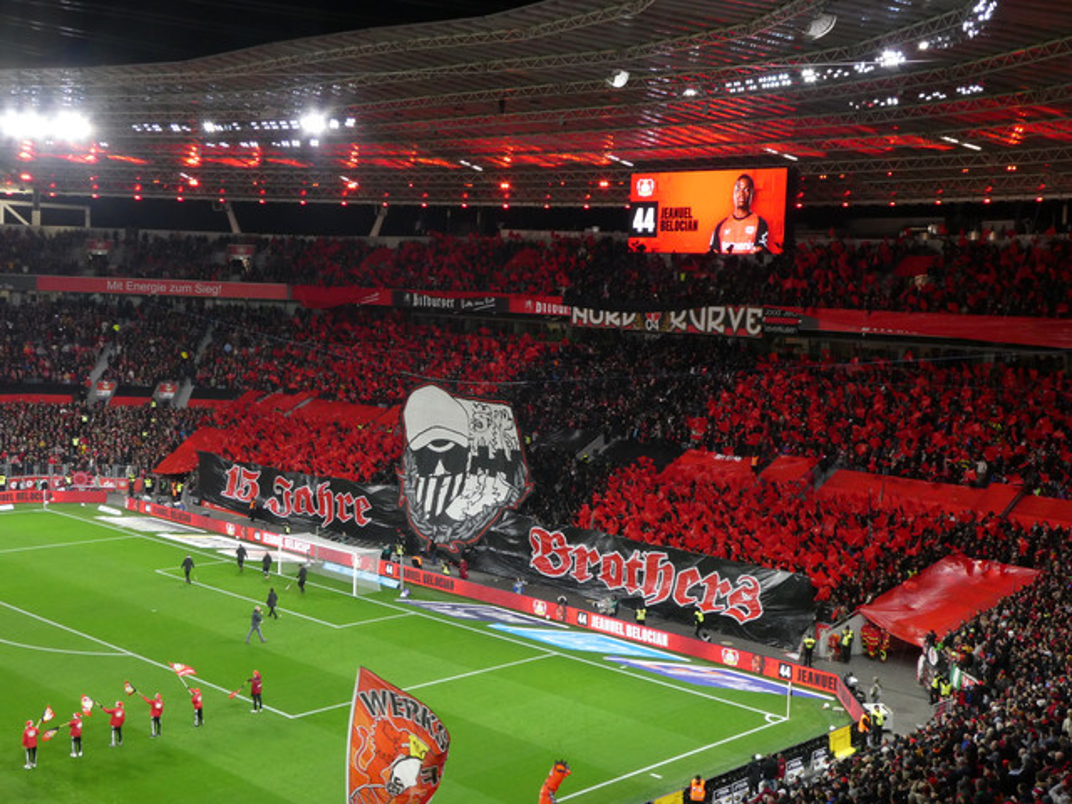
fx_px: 1363
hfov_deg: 42.9
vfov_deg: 32.9
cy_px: 402
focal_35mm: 44
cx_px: 536
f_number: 3.9
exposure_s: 1/80
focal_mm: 7.8
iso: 320
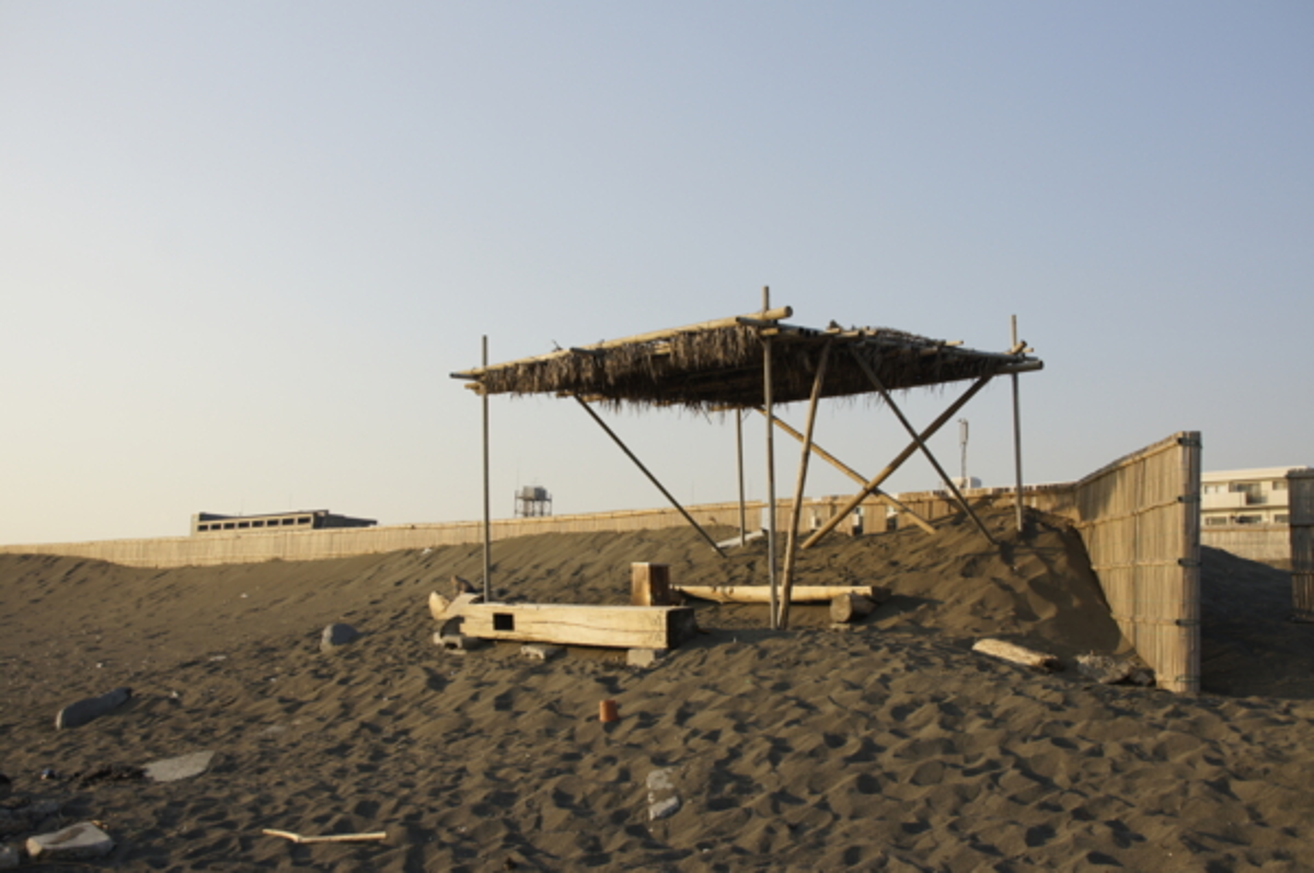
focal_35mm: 39
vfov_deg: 34.2
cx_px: 657
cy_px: 436
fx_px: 1422
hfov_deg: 49.6
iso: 200
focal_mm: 26
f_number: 6.3
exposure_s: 1/640
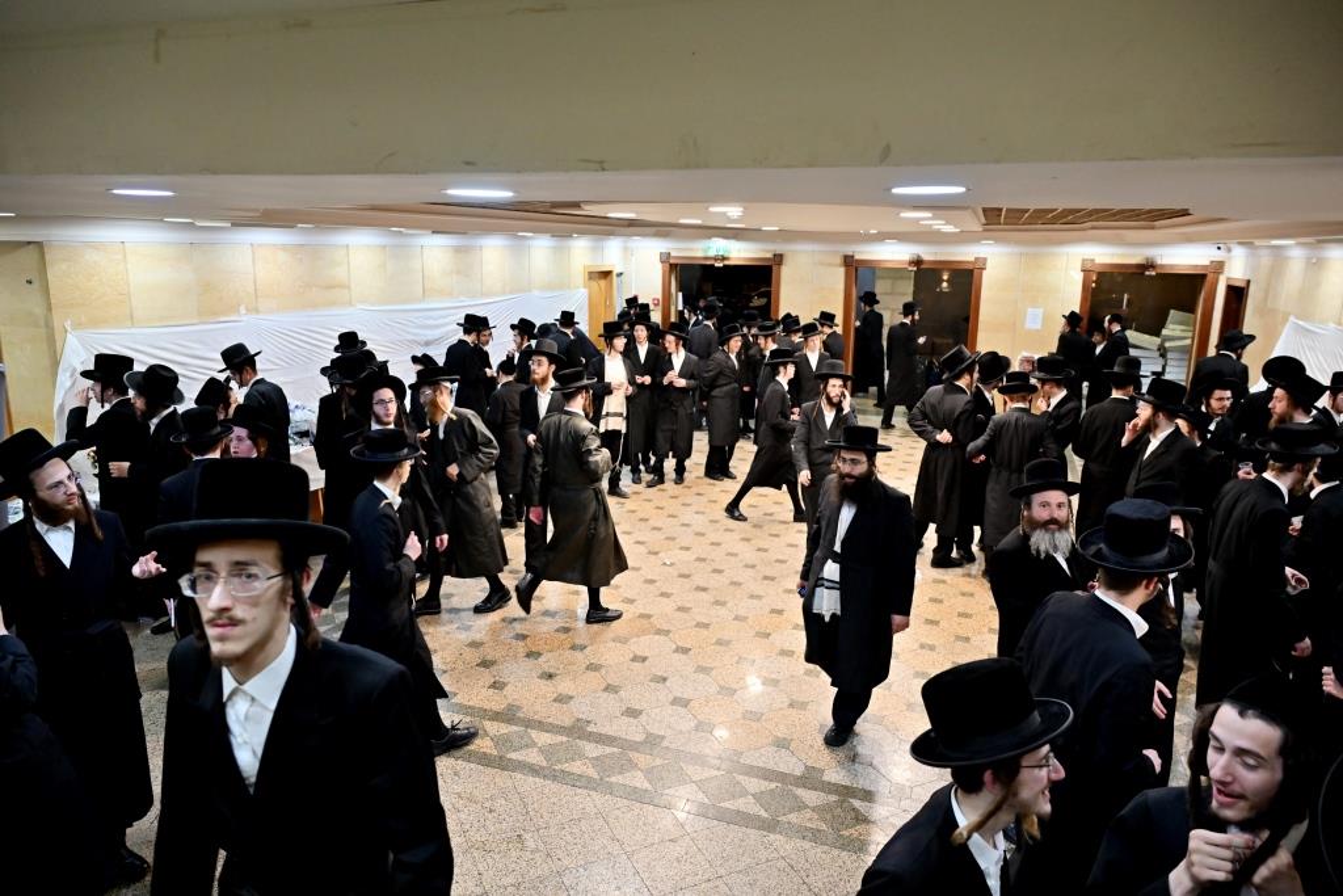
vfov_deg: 53.1
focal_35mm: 24
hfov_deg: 73.7
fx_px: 895
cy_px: 448
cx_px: 672
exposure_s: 1/160
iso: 1000
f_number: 4
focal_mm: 24
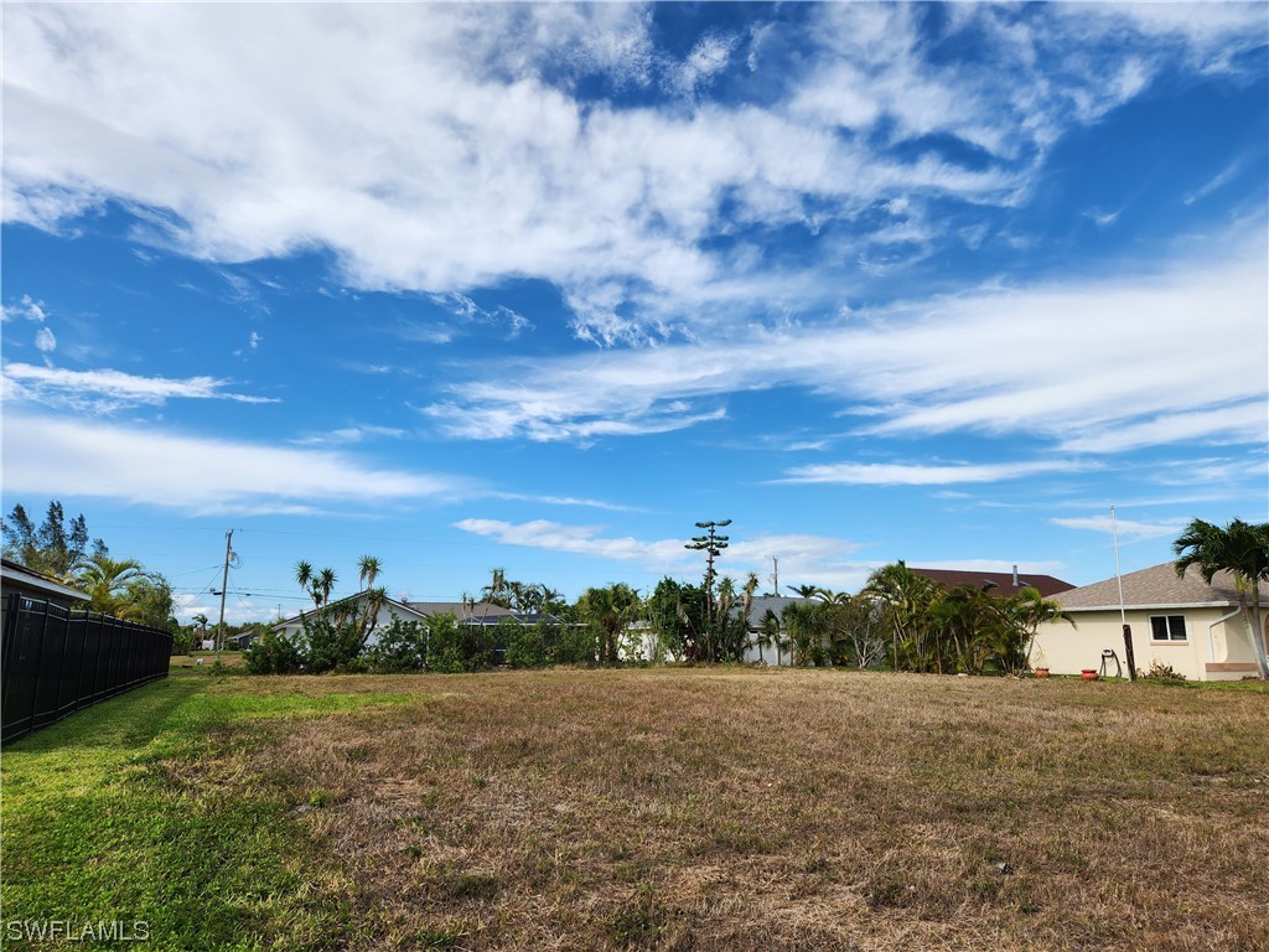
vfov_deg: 58.9
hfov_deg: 73.9
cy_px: 476
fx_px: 843
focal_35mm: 23
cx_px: 634
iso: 20
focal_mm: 5.4
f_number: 1.8
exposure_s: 1/2005
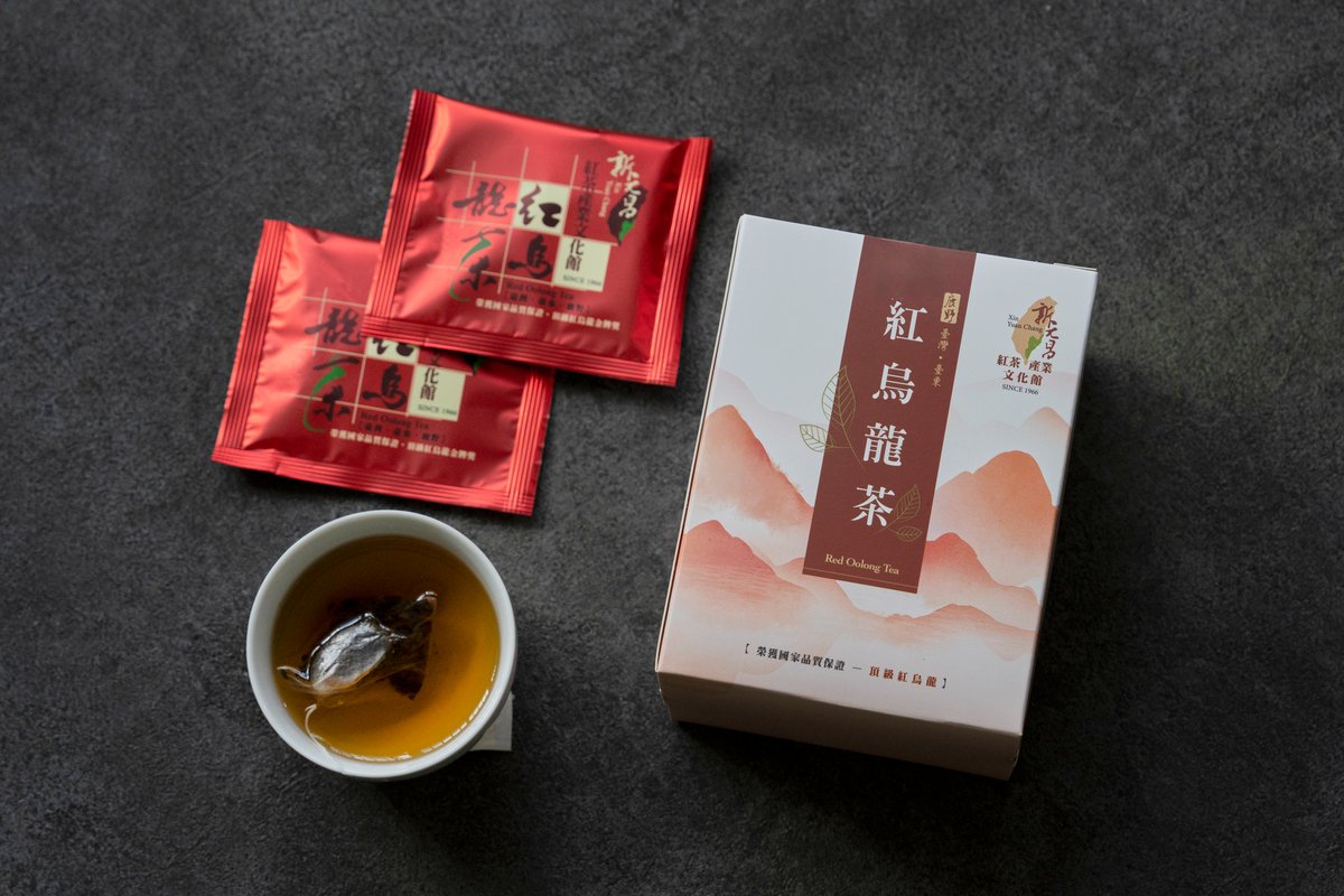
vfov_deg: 14.6
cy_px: 448
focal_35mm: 94
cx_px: 672
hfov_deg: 21.7
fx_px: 3509
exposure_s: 1/400
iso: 1000
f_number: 4.5
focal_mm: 63
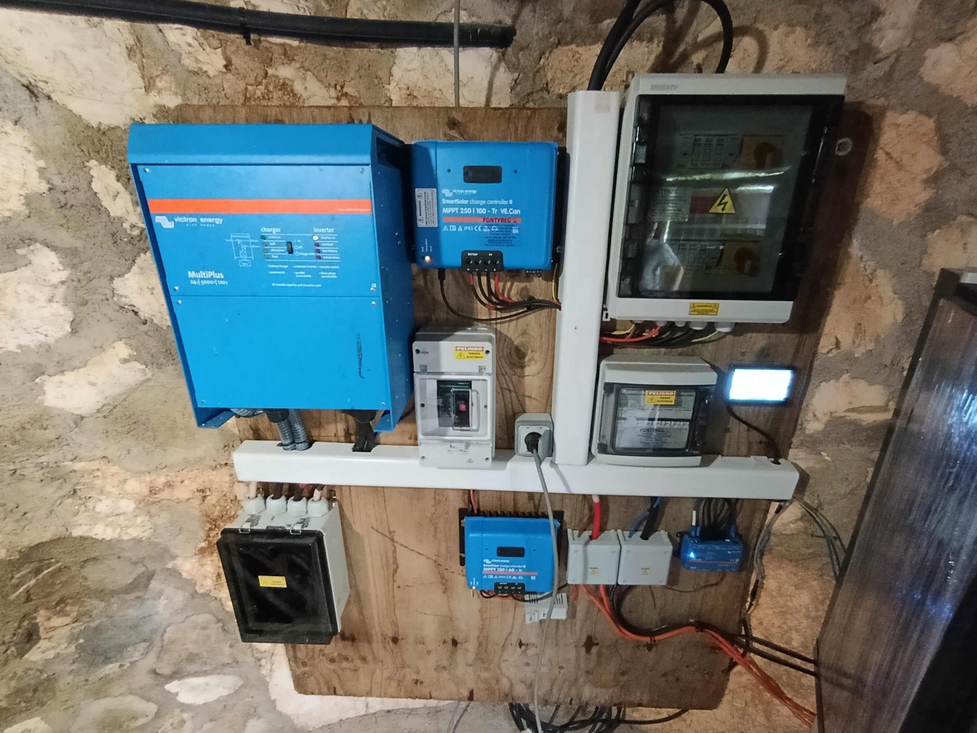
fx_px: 452
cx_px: 496
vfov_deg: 78.0
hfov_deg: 94.5
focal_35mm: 16
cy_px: 386
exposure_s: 1/20
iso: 1457
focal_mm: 1.65
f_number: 2.2
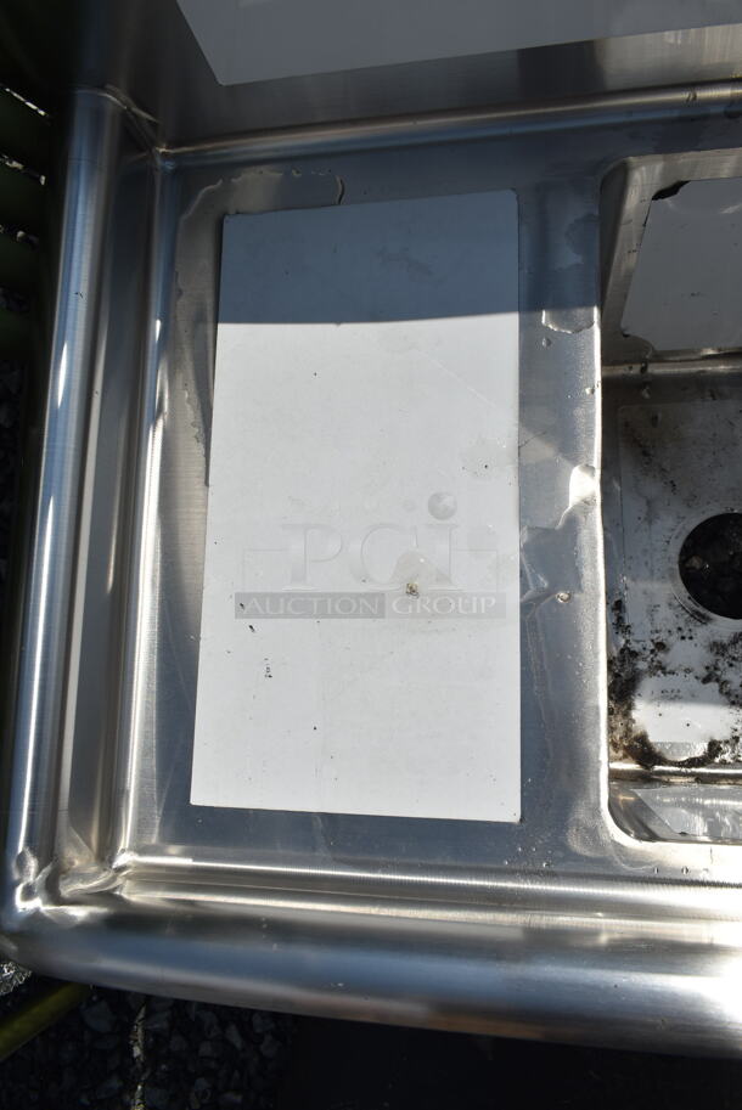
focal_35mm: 27
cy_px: 555
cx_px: 371
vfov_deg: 67.3
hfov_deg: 48.0
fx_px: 833
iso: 100
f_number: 11
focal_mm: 18
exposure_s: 1/500
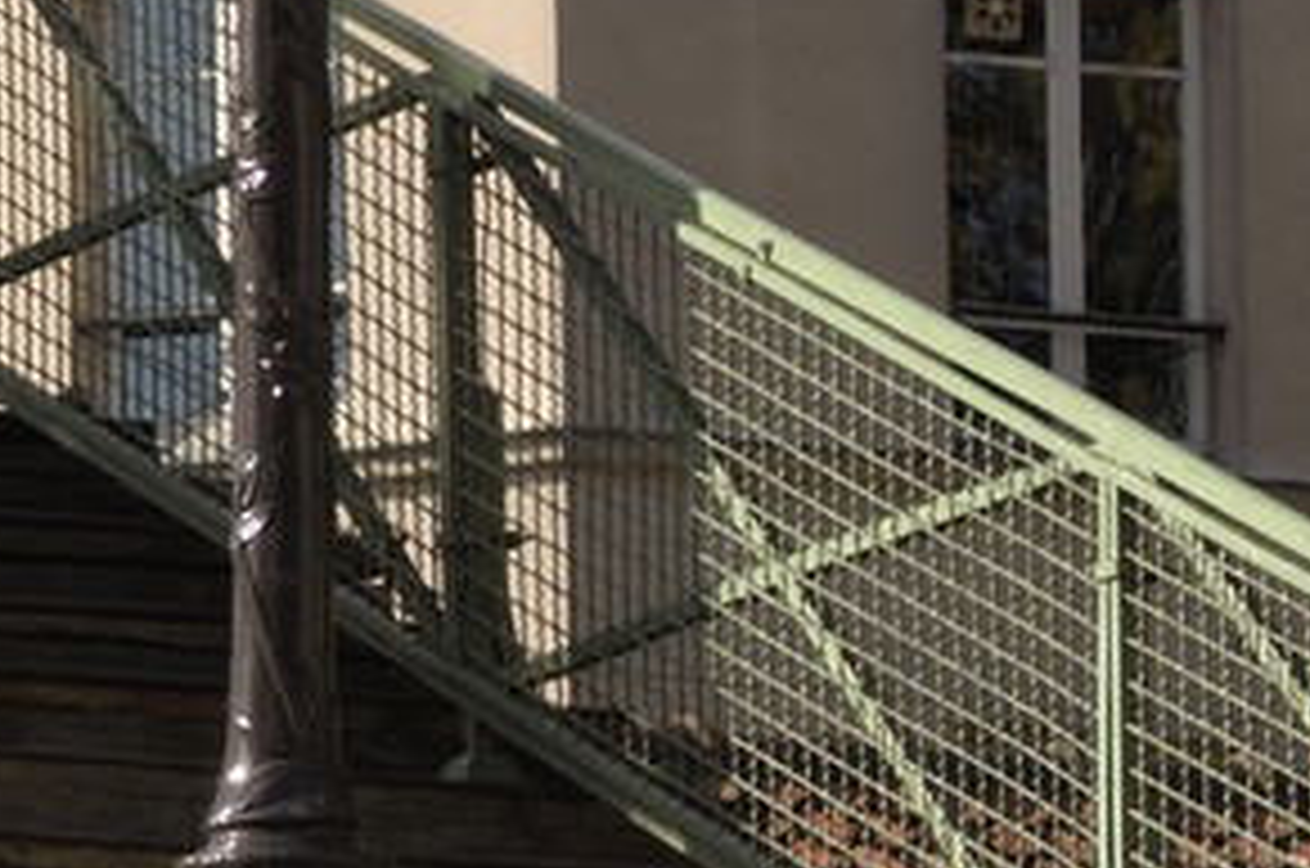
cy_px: -193
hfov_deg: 4.1
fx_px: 17946
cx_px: -1873
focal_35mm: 494
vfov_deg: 2.8
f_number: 9
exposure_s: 1/125
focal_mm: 60
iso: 100
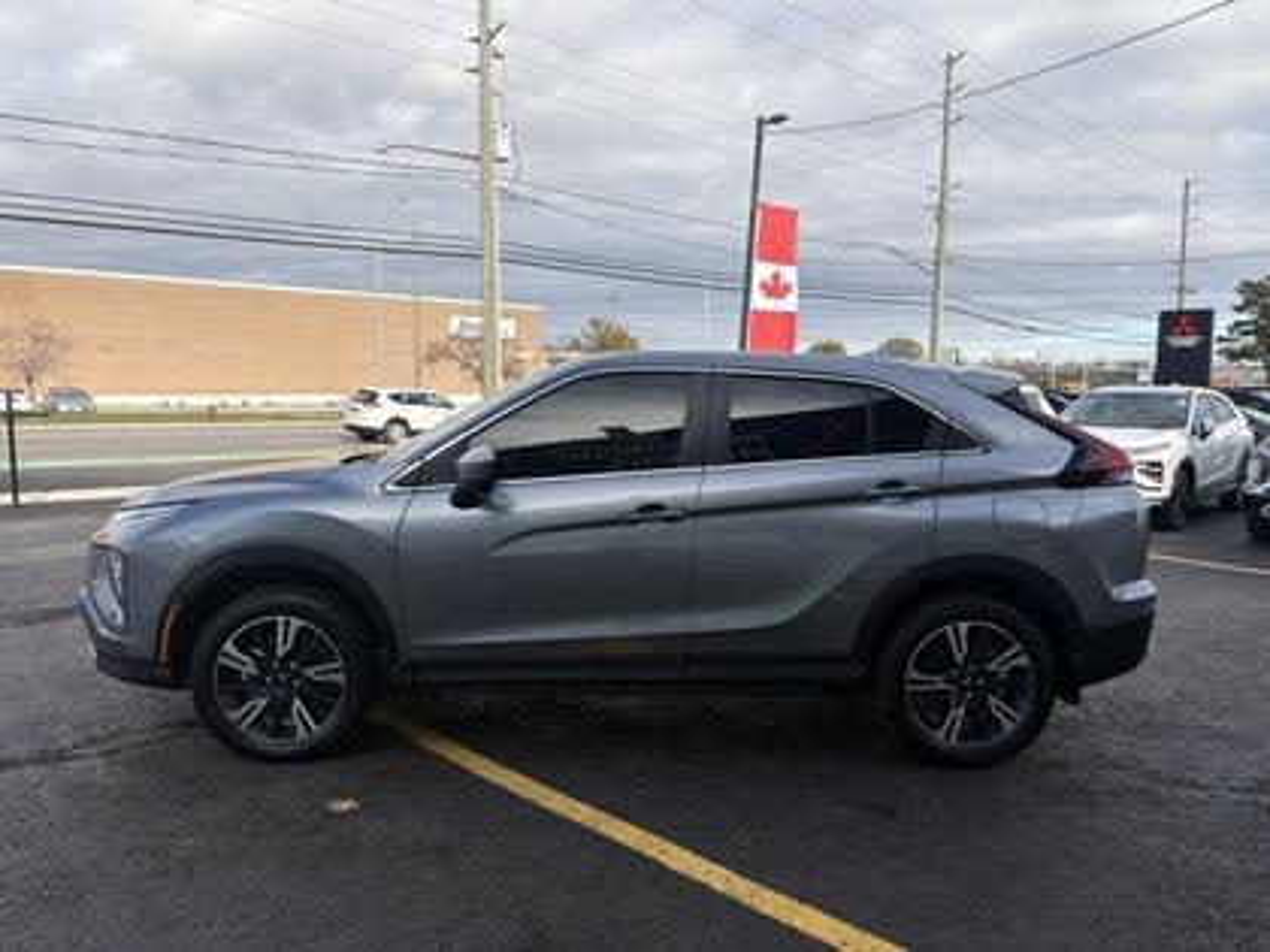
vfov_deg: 53.1
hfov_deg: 67.3
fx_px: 954
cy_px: 476
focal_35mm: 26
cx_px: 635
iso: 50
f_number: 1.6
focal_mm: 5.96
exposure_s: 1/2538
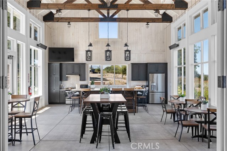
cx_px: 114
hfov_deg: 55.8
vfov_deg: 38.9
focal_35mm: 34
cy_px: 76
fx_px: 214
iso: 500
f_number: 8
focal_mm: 34
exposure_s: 1/5
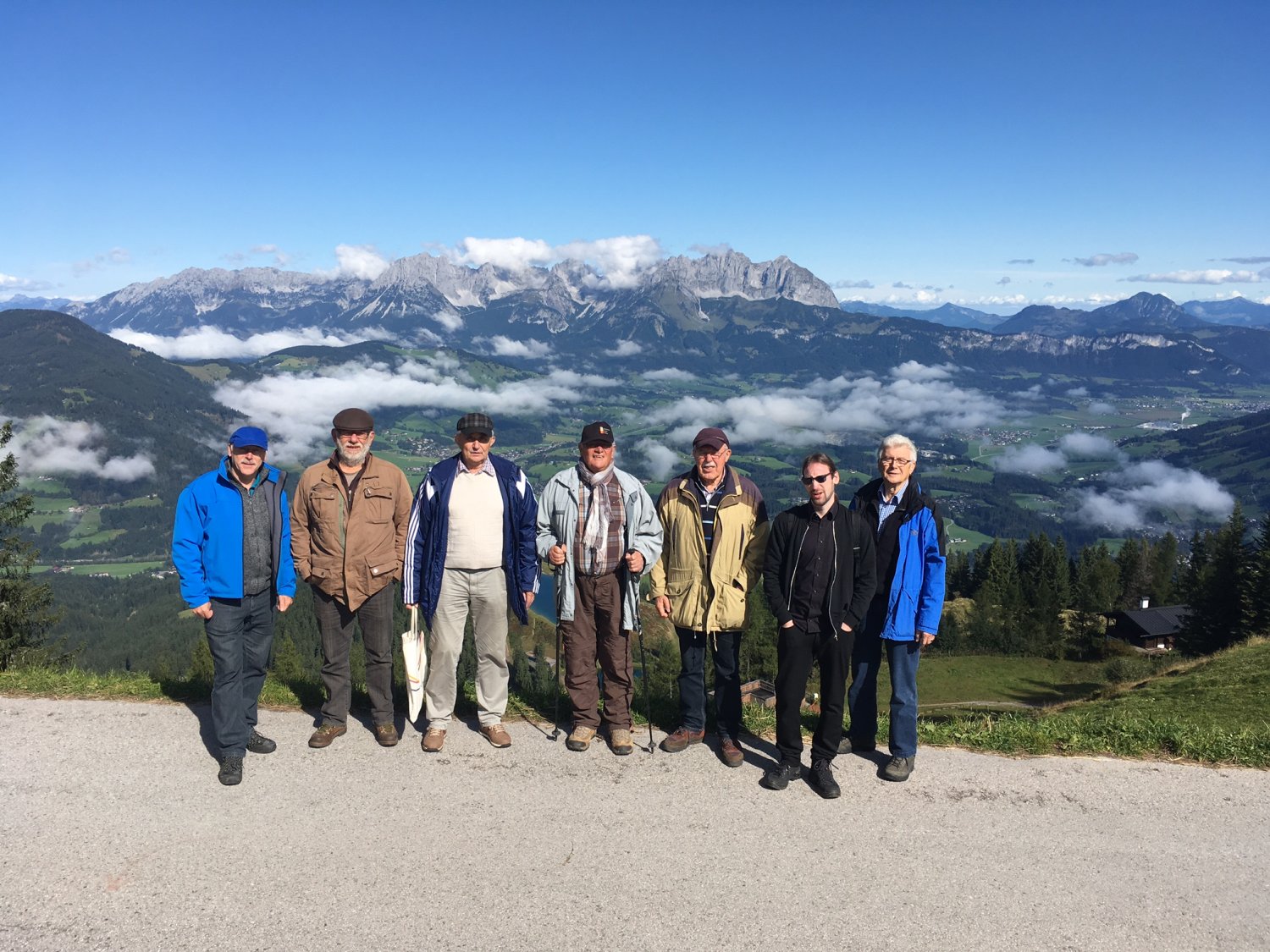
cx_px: 635
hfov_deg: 61.7
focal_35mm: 29
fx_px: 1064
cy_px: 476
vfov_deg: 48.2
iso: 25
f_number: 2.2
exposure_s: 1/1789
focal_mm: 4.15
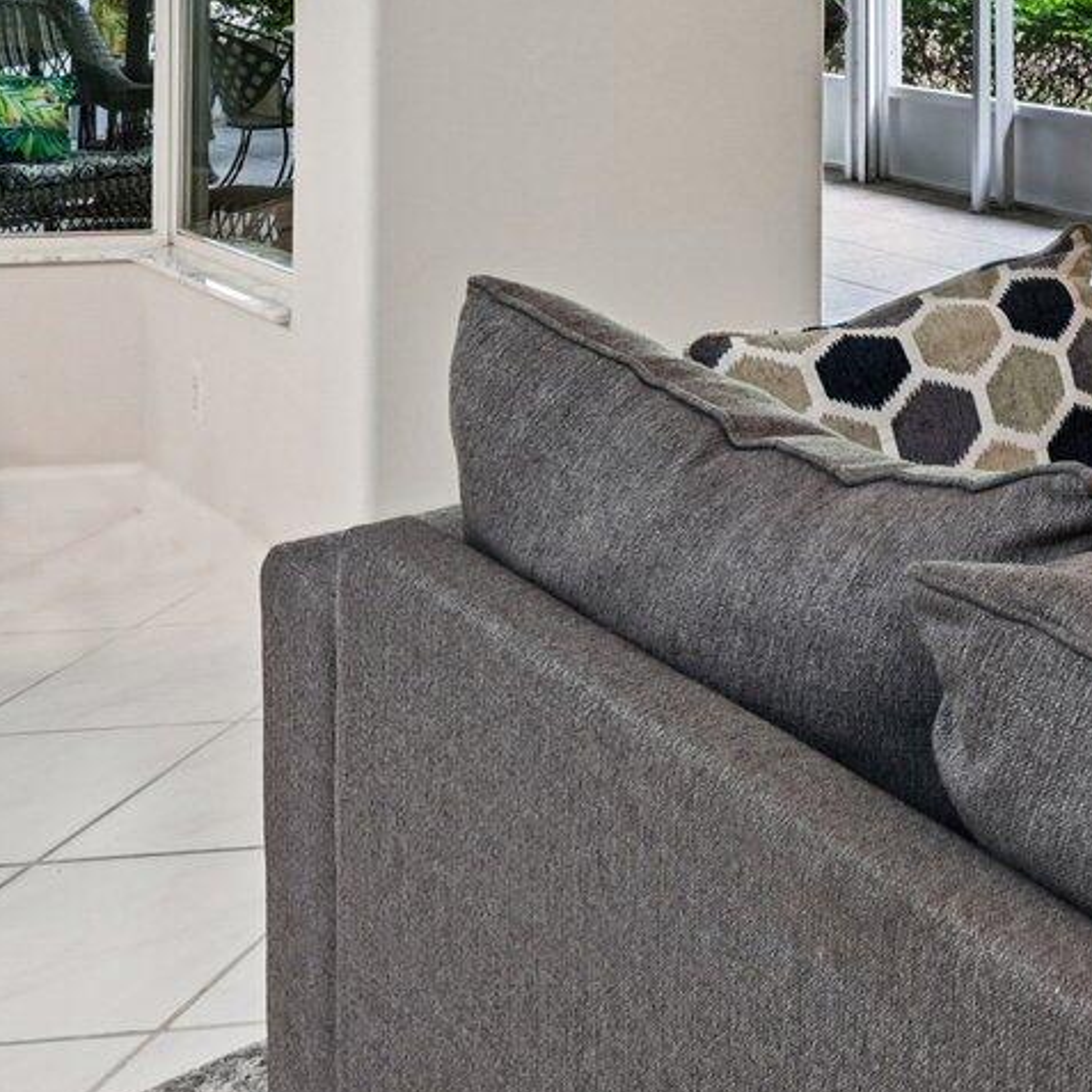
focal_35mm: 51
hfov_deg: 24.0
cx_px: 1749
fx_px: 1820
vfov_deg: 29.4
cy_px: -172
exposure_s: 1/20
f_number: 8
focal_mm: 14
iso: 800
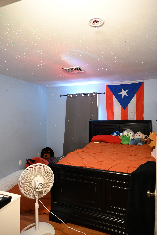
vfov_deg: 73.8
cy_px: 118
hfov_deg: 53.1
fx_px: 157
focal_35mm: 24
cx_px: 78
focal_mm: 24
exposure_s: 1/50
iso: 5000
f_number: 4
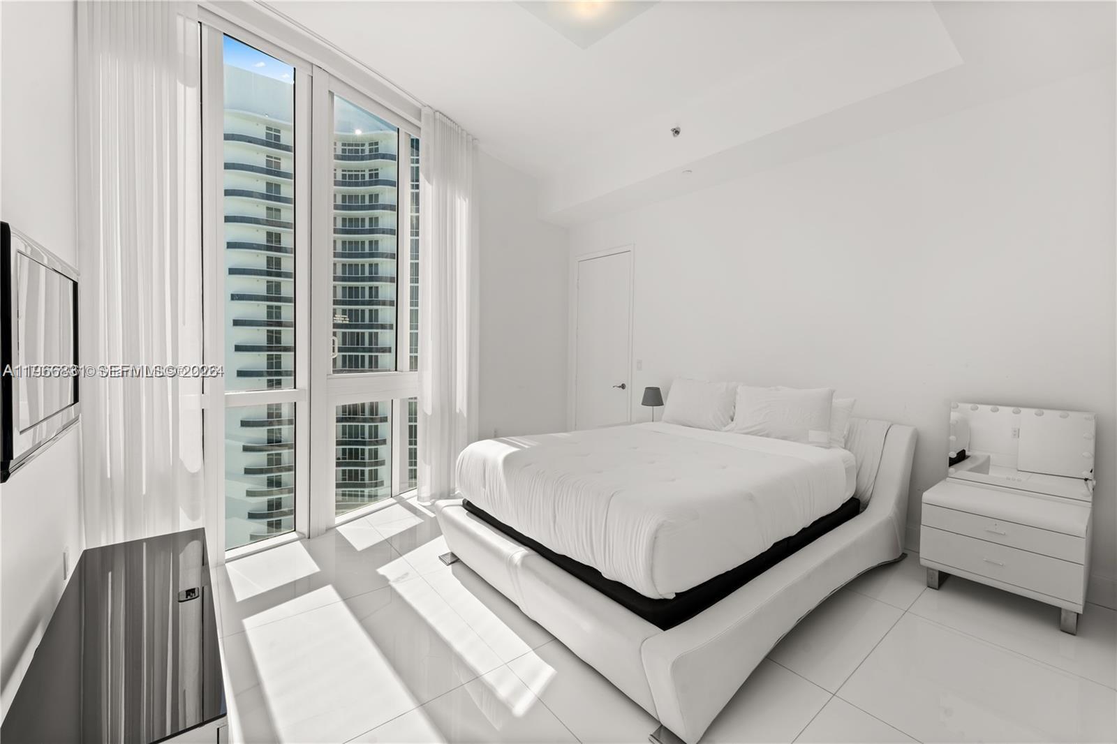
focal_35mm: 14
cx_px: 558
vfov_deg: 81.2
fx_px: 434
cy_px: 372
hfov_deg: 104.3
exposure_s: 1/15
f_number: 11
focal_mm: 14
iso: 250
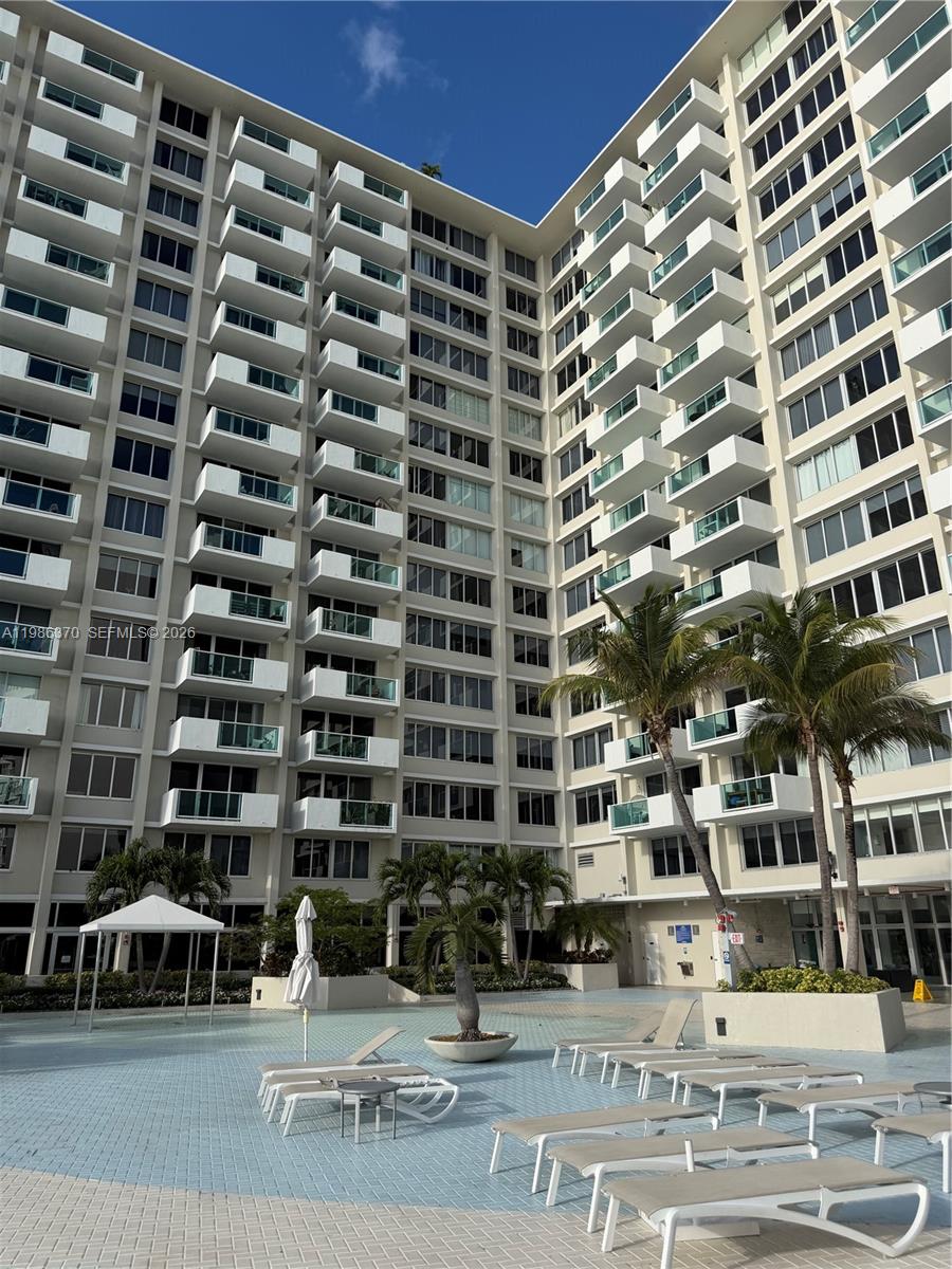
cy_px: 634
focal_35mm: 24
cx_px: 476
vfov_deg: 71.6
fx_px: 880
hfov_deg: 56.8
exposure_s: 1/4975
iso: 80
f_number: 1.78
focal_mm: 6.76
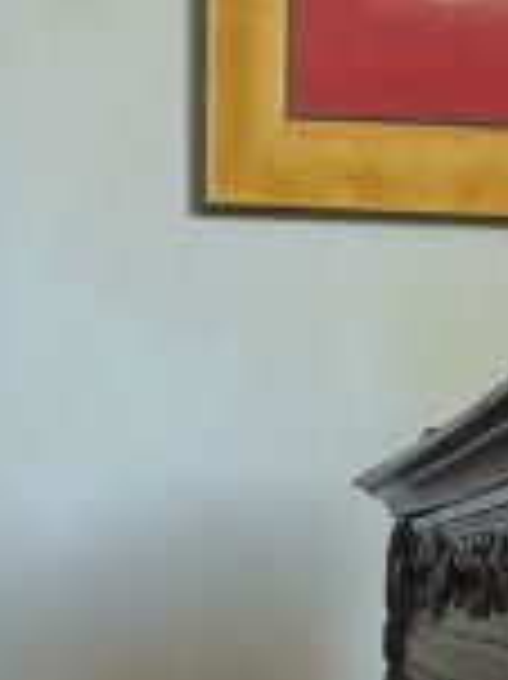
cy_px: 1328
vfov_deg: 14.9
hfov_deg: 13.4
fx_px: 2155
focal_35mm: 110
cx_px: 382
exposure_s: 1/50
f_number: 1.8
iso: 250
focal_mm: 3.98
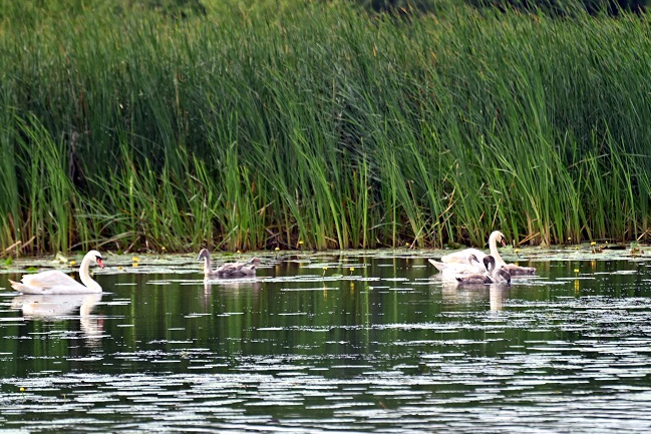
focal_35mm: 439
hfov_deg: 4.7
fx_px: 7940
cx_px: 425
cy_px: 143
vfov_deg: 3.1
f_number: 5.6
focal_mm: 300
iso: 200
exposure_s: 1/500
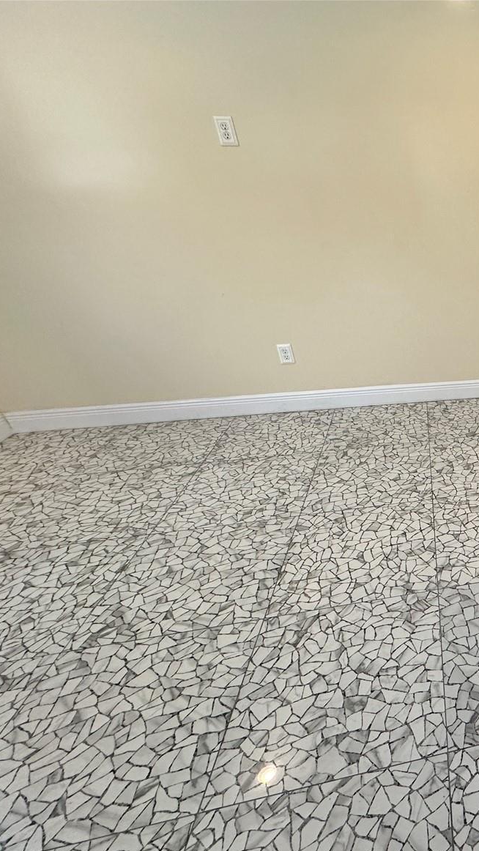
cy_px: 439
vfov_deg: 83.8
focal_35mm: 21
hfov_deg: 41.0
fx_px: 474
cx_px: 546
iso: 160
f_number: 2.2
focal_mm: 2.22
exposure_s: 1/120
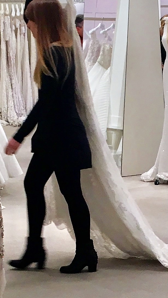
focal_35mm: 117
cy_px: 213
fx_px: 927
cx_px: 120
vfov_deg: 18.2
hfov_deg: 10.3
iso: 25
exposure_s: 1/30
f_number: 2.2
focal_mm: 4.15
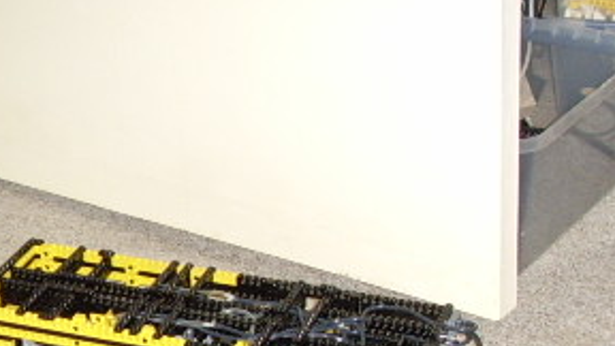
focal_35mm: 80
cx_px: 380
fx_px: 1305
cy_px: 350
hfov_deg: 26.5
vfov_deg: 14.8
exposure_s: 1/60
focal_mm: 6.3
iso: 259
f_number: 3
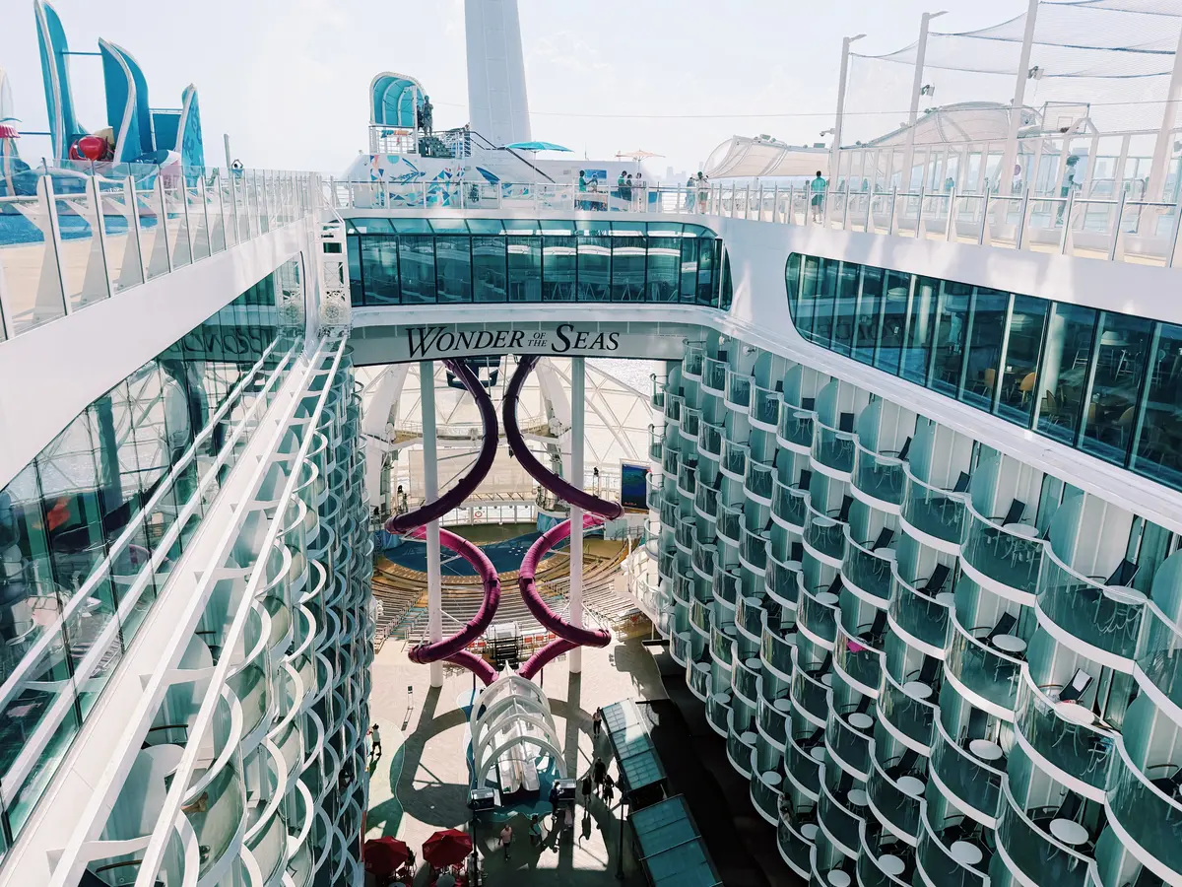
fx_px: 820
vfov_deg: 56.8
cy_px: 444
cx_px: 591
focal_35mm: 24
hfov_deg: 71.6
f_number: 1.78
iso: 100
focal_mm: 6.76
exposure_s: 1/7353
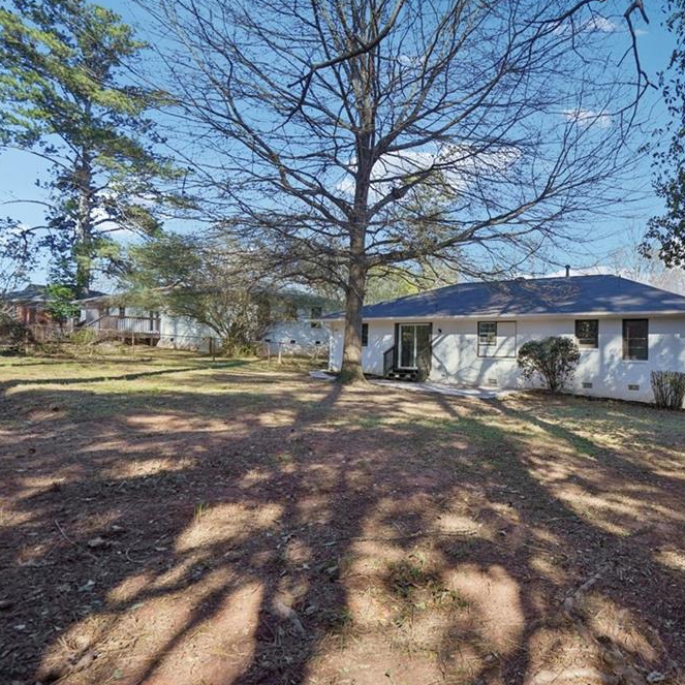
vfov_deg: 72.1
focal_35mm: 21
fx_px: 470
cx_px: 491
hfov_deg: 68.7
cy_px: 342
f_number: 8
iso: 100
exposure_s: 1/160
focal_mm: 16
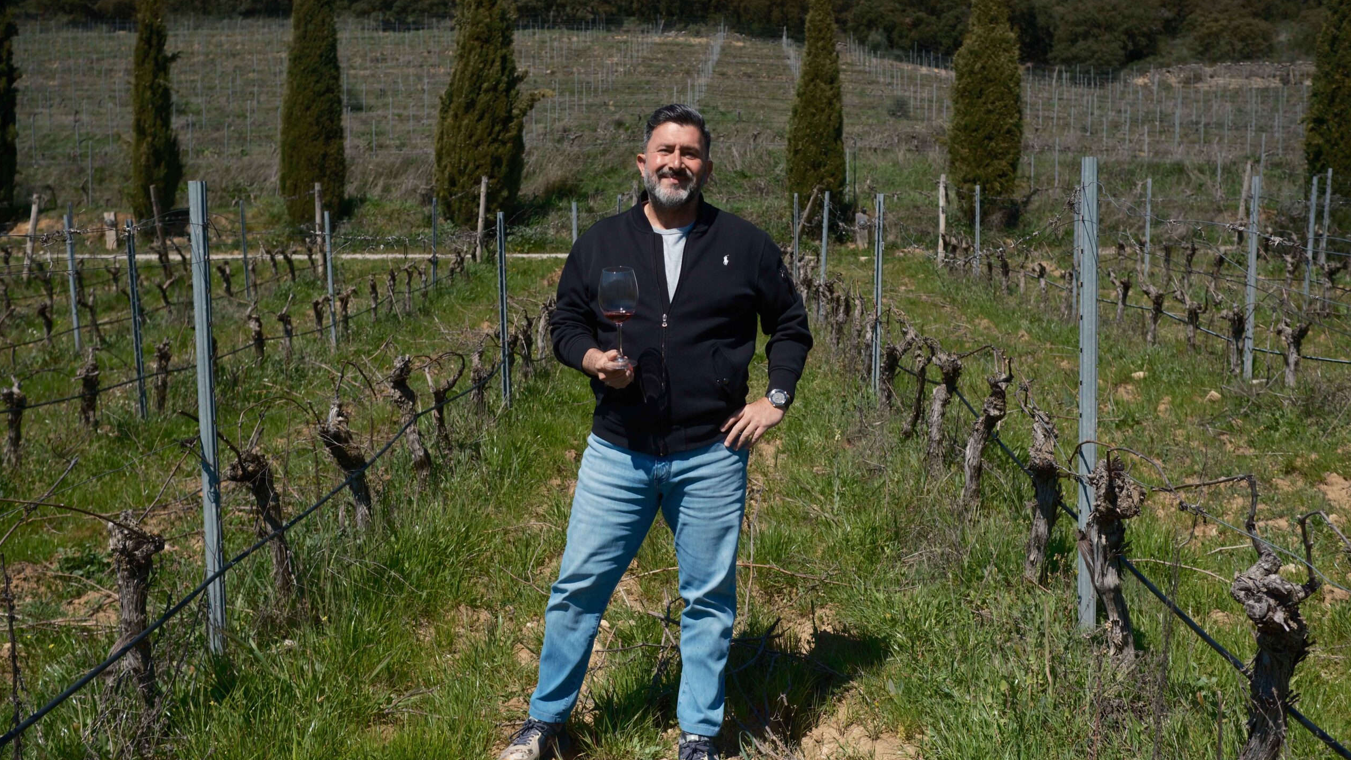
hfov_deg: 54.0
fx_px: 1325
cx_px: 675
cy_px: 367
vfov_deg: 32.0
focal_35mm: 37
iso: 500
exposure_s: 1/8000
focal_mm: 23
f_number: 4
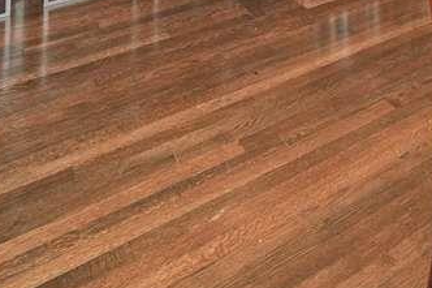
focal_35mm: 47
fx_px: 564
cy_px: -264
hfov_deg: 38.1
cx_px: 414
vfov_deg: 19.3
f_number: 6.3
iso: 800
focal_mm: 12
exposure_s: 1/60
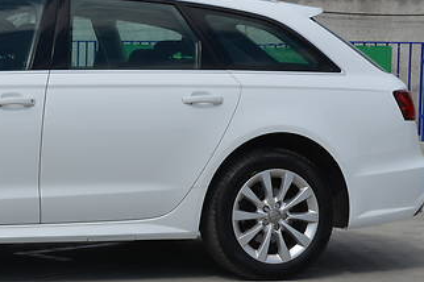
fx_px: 1532
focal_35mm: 130
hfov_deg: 15.4
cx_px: -29
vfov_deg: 10.5
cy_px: 158
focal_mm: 35
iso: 100
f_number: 8
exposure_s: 1/250
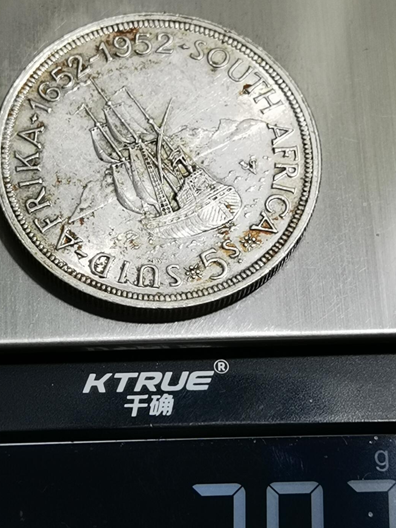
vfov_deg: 19.3
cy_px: 284
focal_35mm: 102
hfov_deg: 14.5
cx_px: 184
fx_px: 1555
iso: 80
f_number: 1.9
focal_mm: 6.67
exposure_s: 1/100
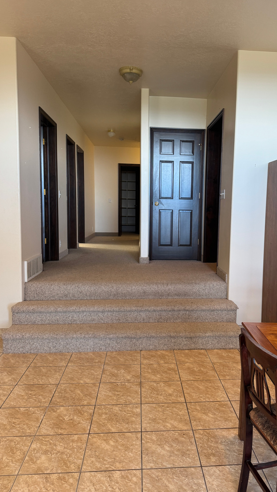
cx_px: 170
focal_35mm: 27
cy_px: 241
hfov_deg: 42.6
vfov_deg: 69.8
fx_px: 352
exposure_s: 1/60
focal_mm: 6.76
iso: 160
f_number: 1.78
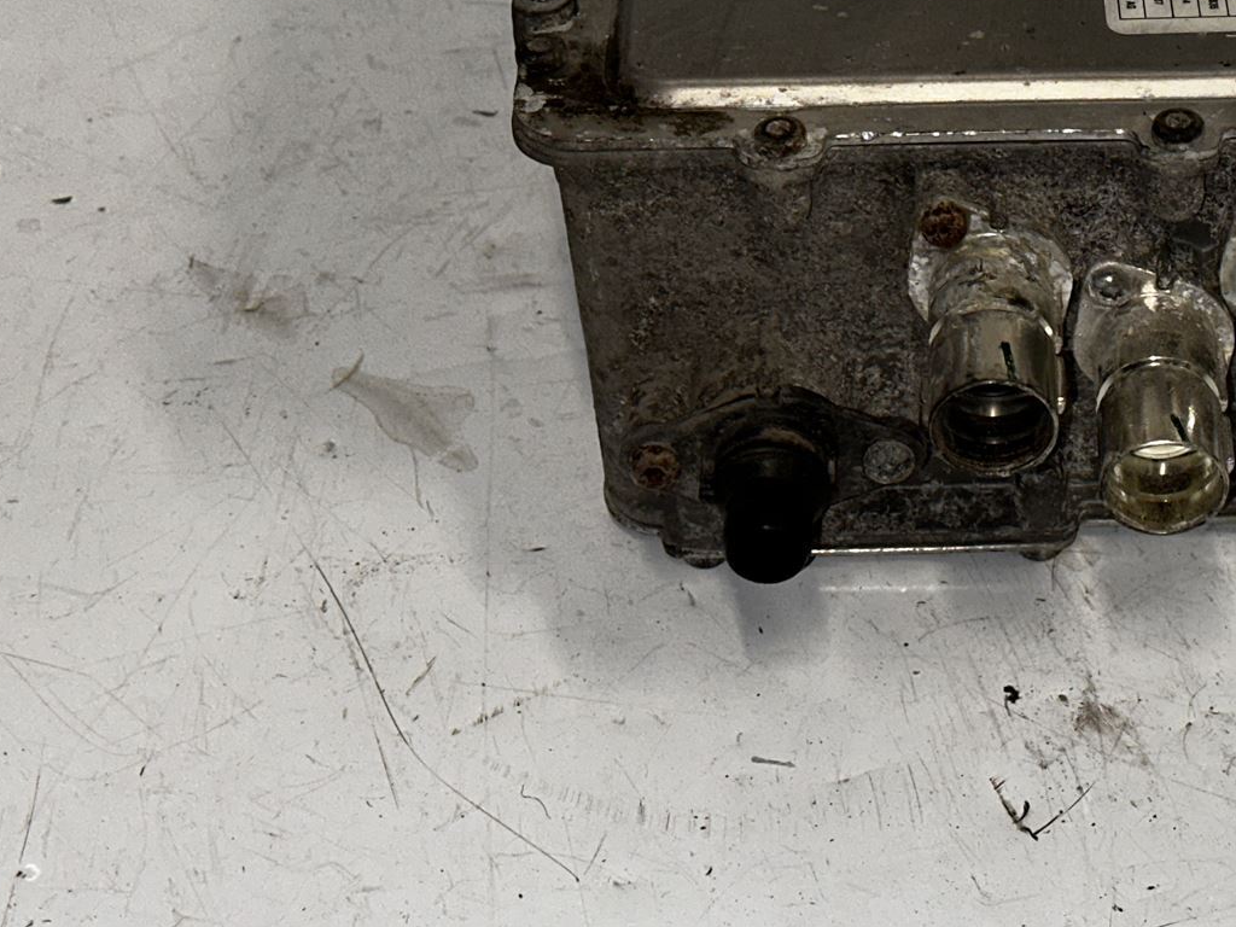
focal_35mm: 96
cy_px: 78
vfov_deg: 15.2
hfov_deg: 20.1
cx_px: 1083
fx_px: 3428
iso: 40
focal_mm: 6.86
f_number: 1.78
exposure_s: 1/123
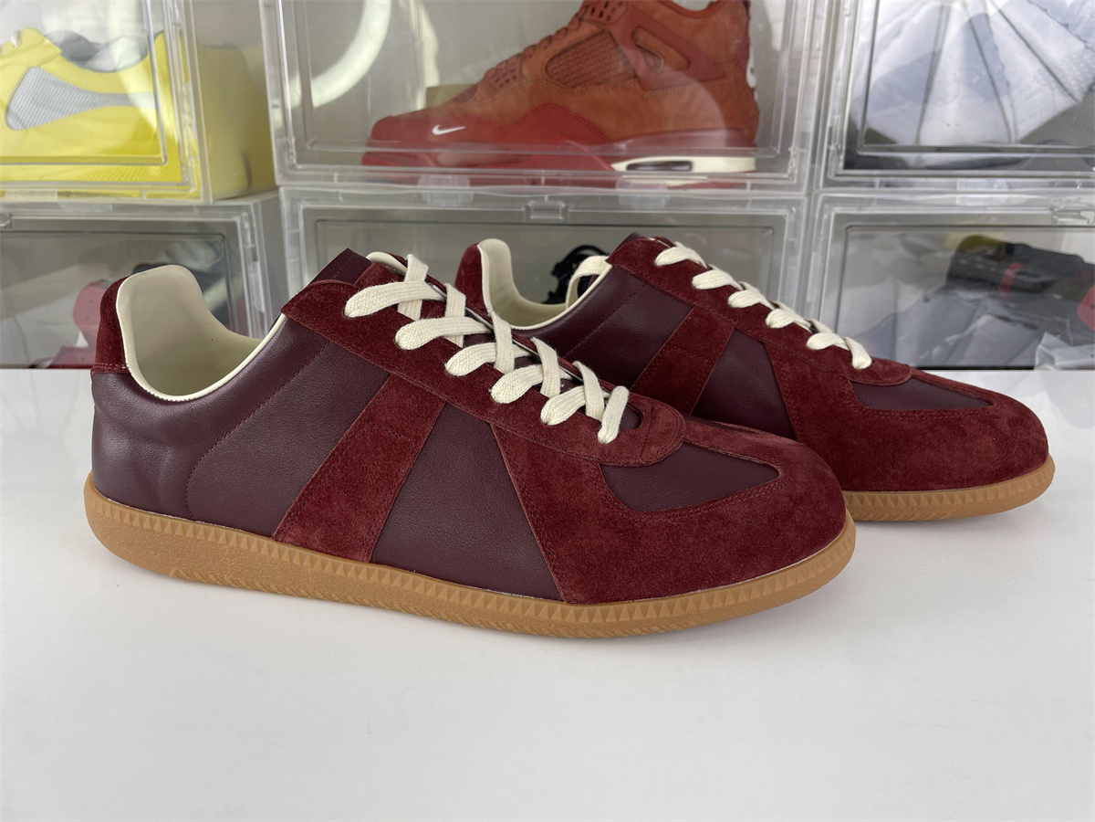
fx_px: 822
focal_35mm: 26
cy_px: 411
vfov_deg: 53.1
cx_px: 548
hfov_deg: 67.3
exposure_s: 1/113
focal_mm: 4.2
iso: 32
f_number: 1.6
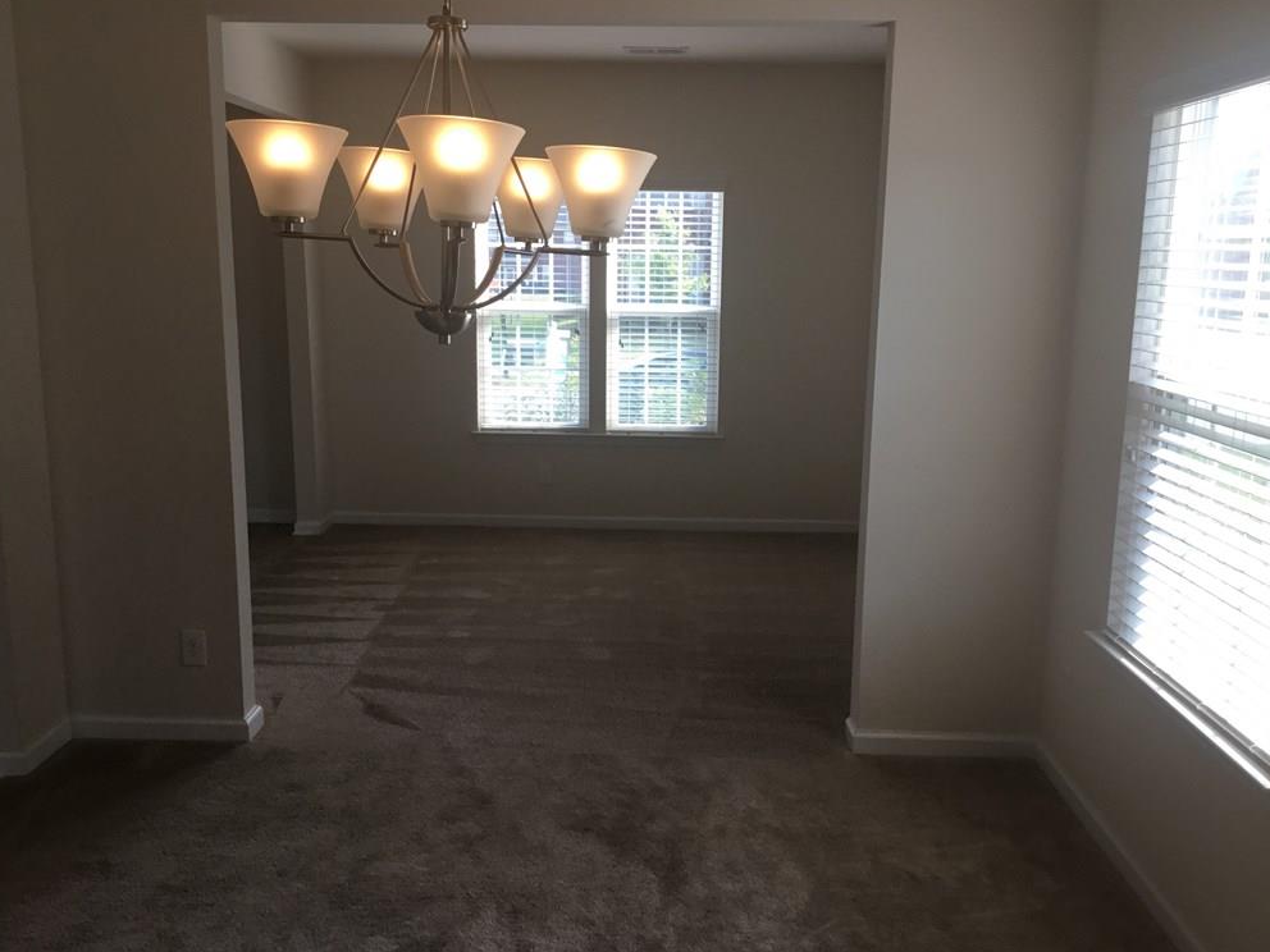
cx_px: 625
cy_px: 482
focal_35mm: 32
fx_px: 1174
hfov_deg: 56.8
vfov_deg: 44.2
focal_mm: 3.3
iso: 50
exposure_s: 1/120
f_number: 2.4
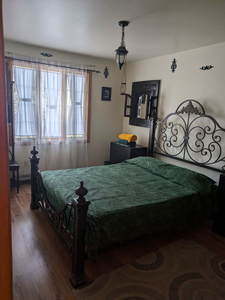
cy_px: 150
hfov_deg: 54.9
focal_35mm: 25
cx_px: 112
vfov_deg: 69.4
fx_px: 216
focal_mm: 5.43
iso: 48
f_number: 1.89
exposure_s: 1/24
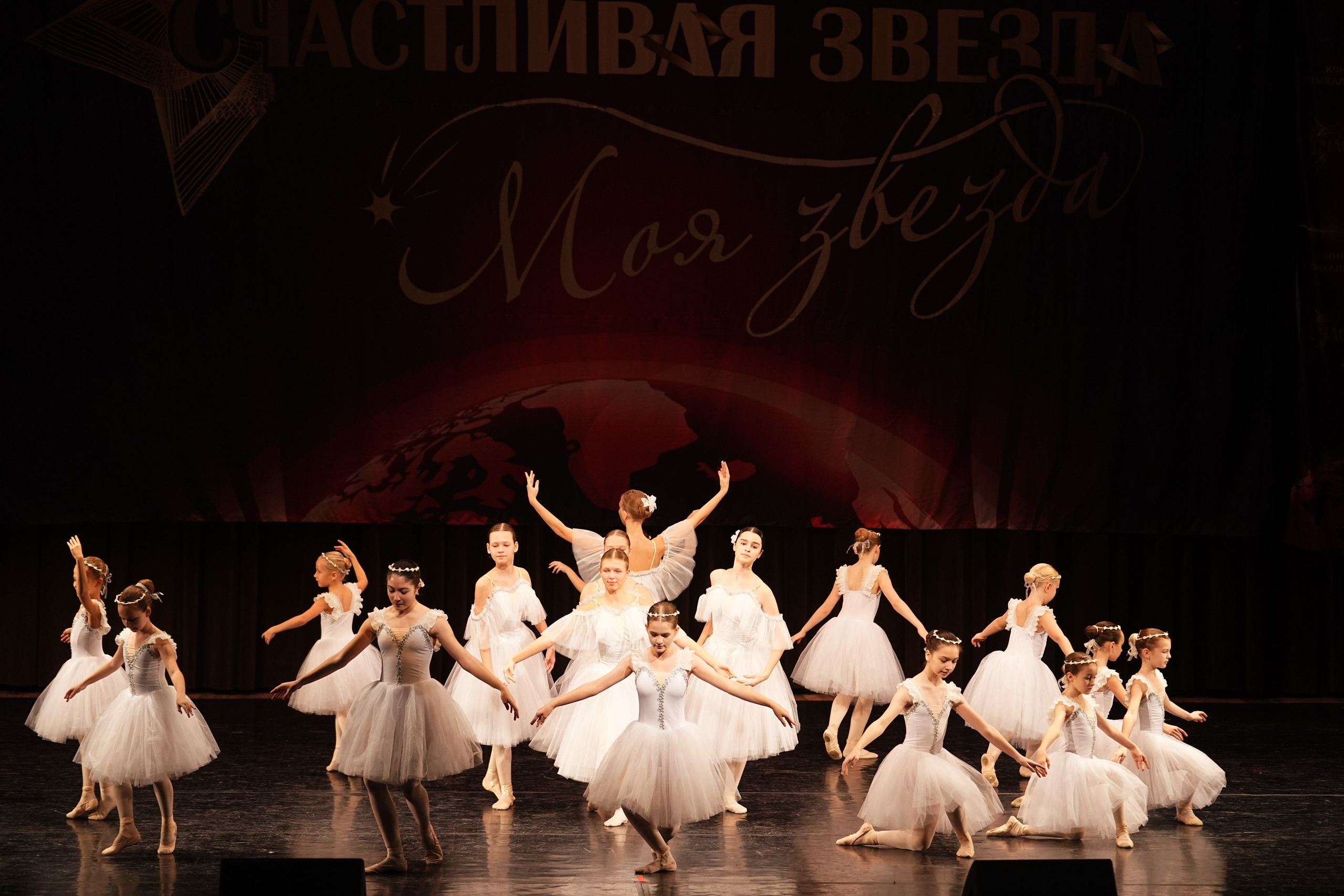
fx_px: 4368
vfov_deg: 11.7
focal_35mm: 117
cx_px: 672
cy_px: 448
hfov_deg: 17.5
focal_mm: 117
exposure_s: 1/400
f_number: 2.8
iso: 1250
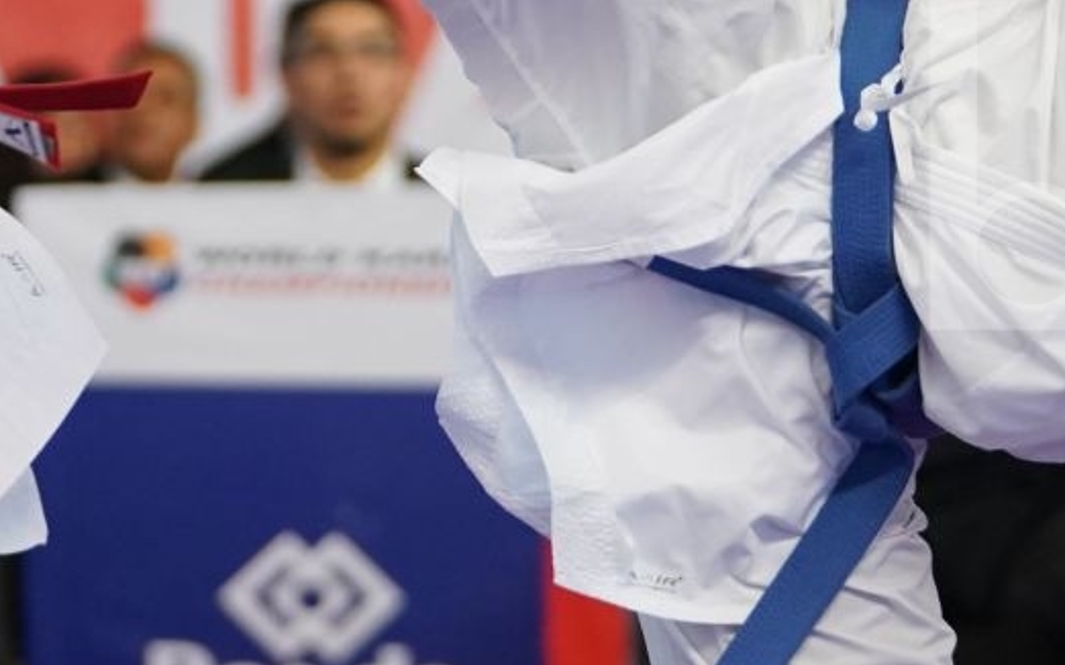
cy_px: 145
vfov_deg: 3.7
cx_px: 428
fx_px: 10302
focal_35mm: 355
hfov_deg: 5.9
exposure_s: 1/1000
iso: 2500
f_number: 2.8
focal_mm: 101
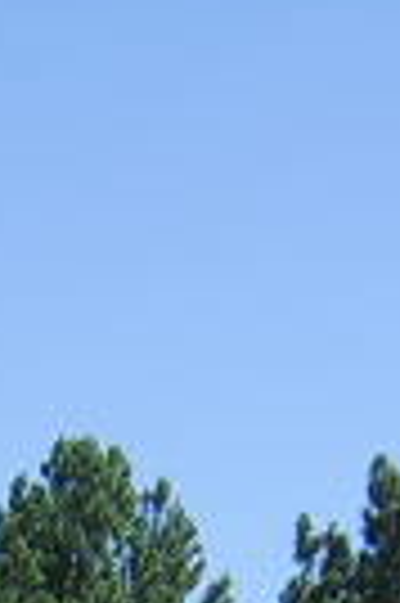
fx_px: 2573
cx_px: -319
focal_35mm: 154
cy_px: 1053
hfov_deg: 8.5
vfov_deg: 12.3
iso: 71
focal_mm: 8.13
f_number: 5.6
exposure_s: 1/272
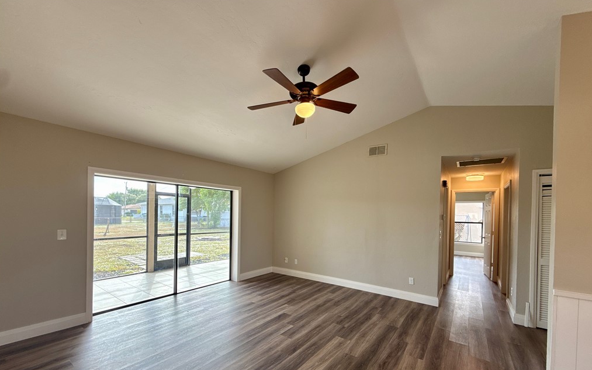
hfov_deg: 101.5
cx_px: 295
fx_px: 242
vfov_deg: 74.2
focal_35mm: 15
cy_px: 217
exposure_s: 1/120
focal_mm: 2.22
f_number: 2.2
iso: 64
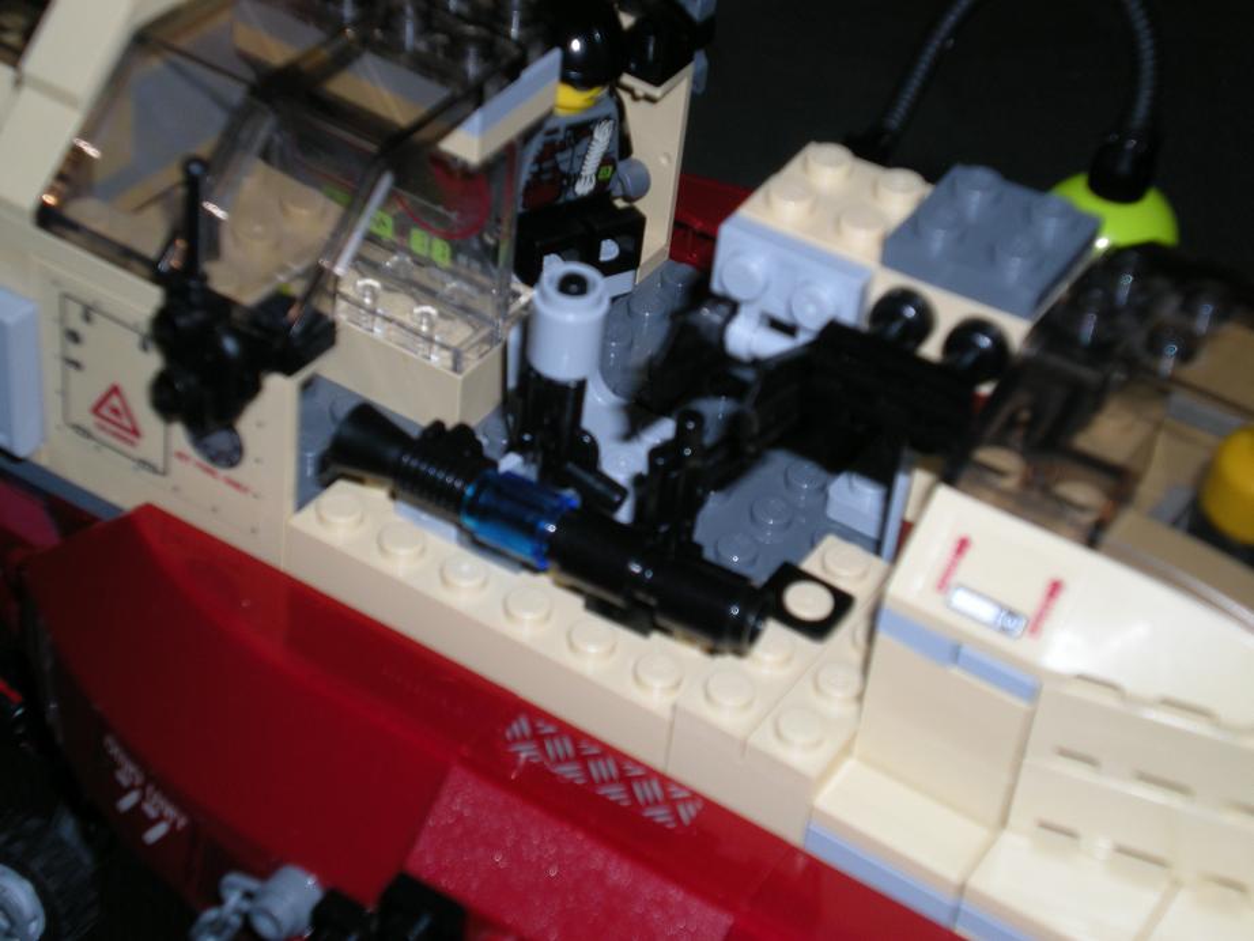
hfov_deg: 26.3
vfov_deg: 19.9
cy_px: 470
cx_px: 627
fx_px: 2681
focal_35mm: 74
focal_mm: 12.3
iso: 64
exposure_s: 1/120
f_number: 4.6
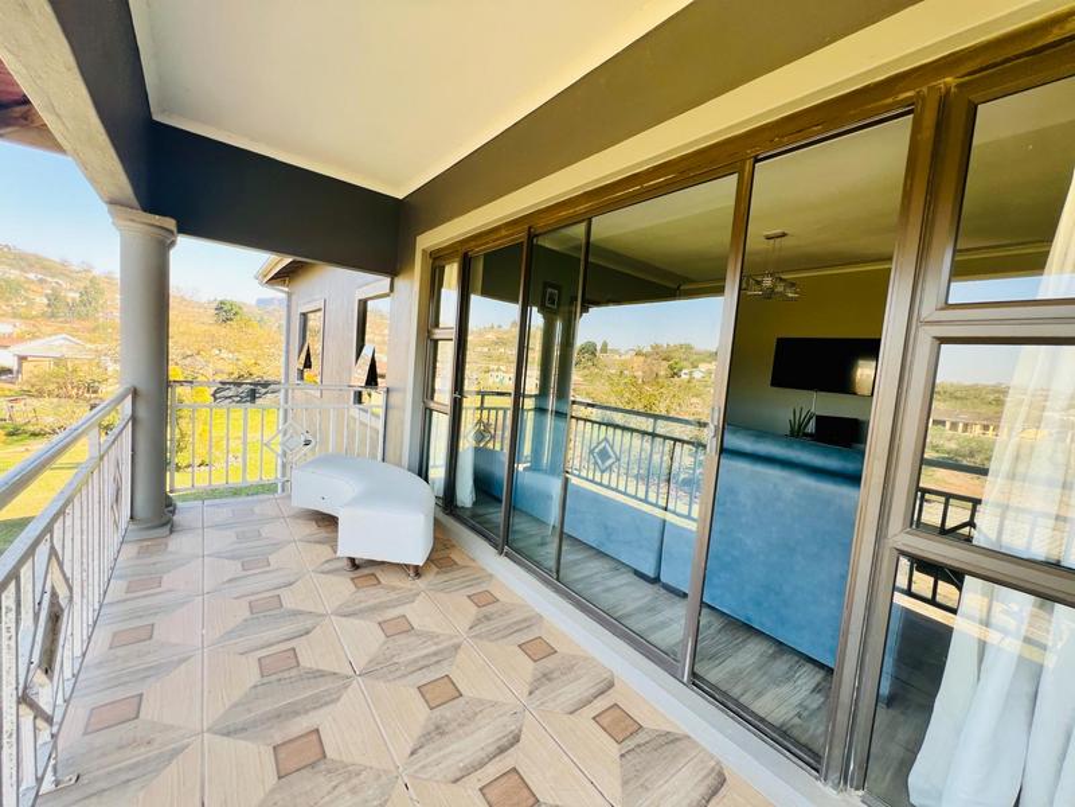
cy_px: 404
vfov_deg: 89.9
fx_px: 404
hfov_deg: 106.2
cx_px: 538
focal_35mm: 13
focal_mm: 1.57
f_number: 1.8
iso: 32
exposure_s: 1/104
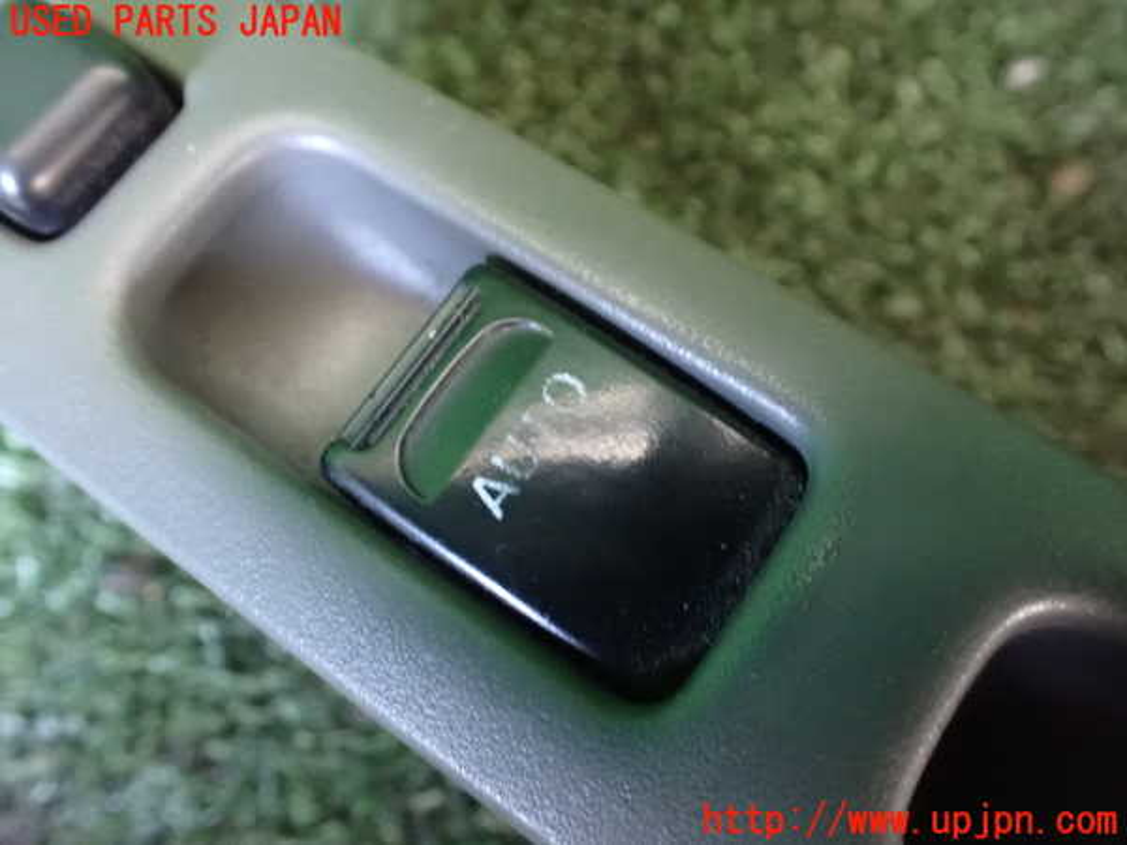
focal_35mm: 30
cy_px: 422
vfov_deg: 46.8
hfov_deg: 60.0
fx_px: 977
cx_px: 564
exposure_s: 1/20
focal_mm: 5.4
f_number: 2.3
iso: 1600
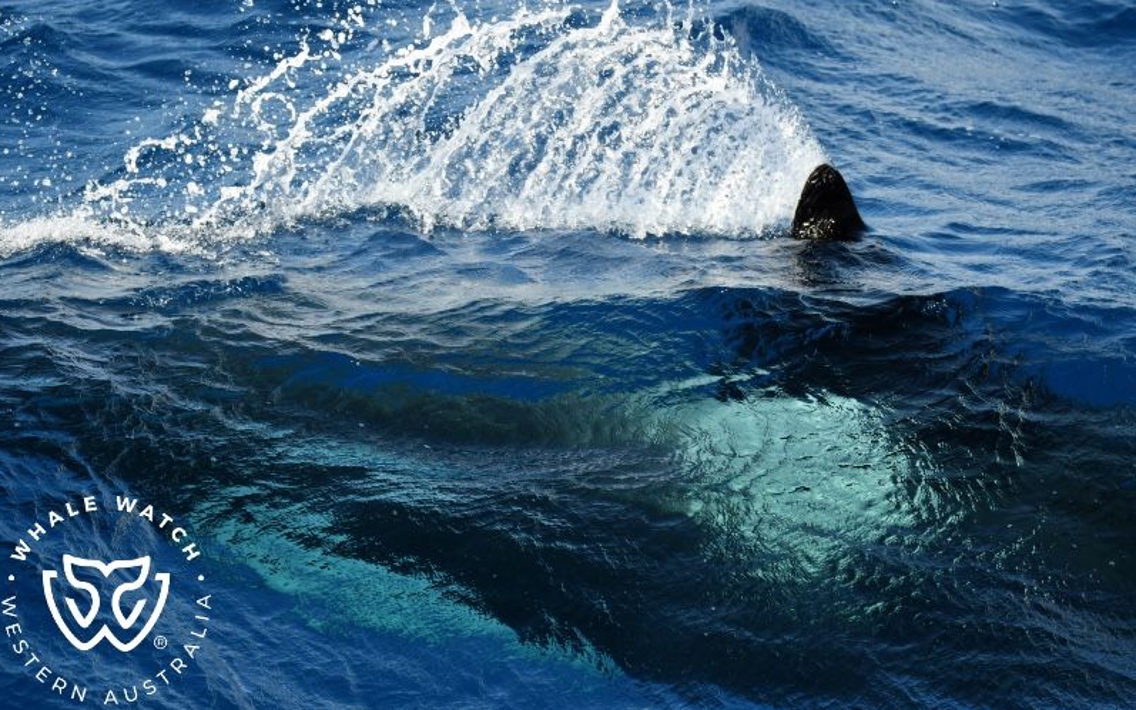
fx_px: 7120
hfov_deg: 9.1
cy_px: 333
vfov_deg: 5.7
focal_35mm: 230
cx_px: 567
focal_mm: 150
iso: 400
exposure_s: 1/1600
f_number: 6.3
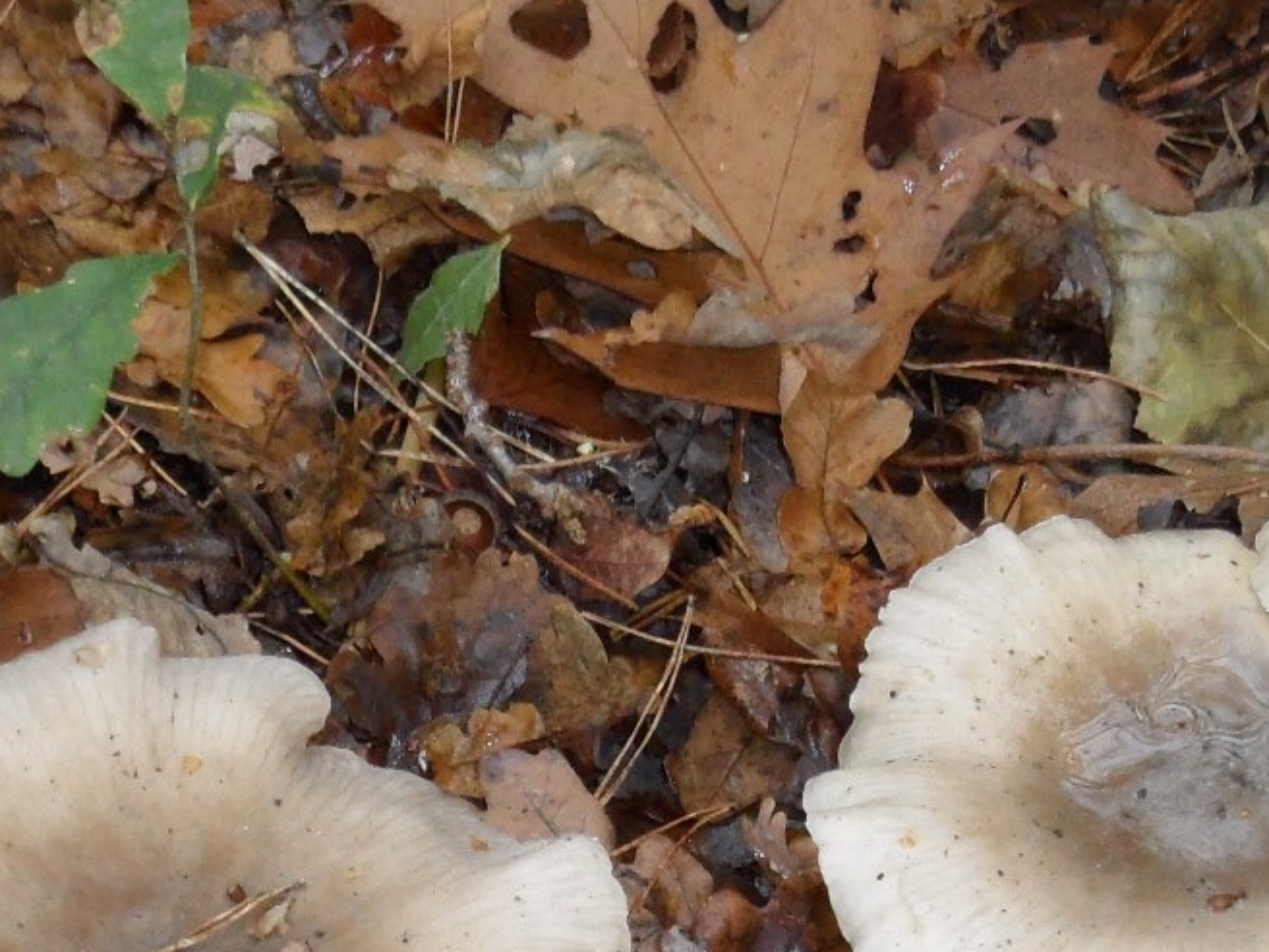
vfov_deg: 11.8
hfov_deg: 16.1
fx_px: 4472
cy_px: 1298
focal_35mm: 122
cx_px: 704
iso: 200
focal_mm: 6.5
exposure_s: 1/45
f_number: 3.6
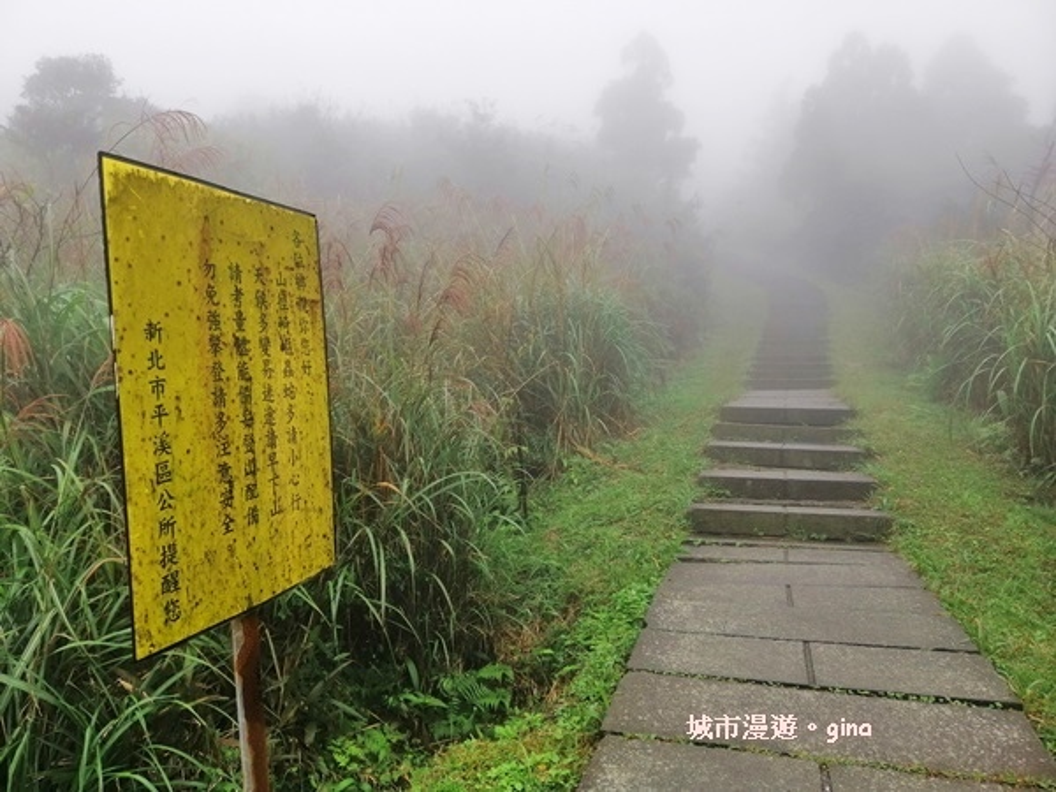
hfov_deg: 67.3
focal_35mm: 26
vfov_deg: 53.1
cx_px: 528
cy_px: 396
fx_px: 793
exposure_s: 1/120
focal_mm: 3.81
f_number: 2.2
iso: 50
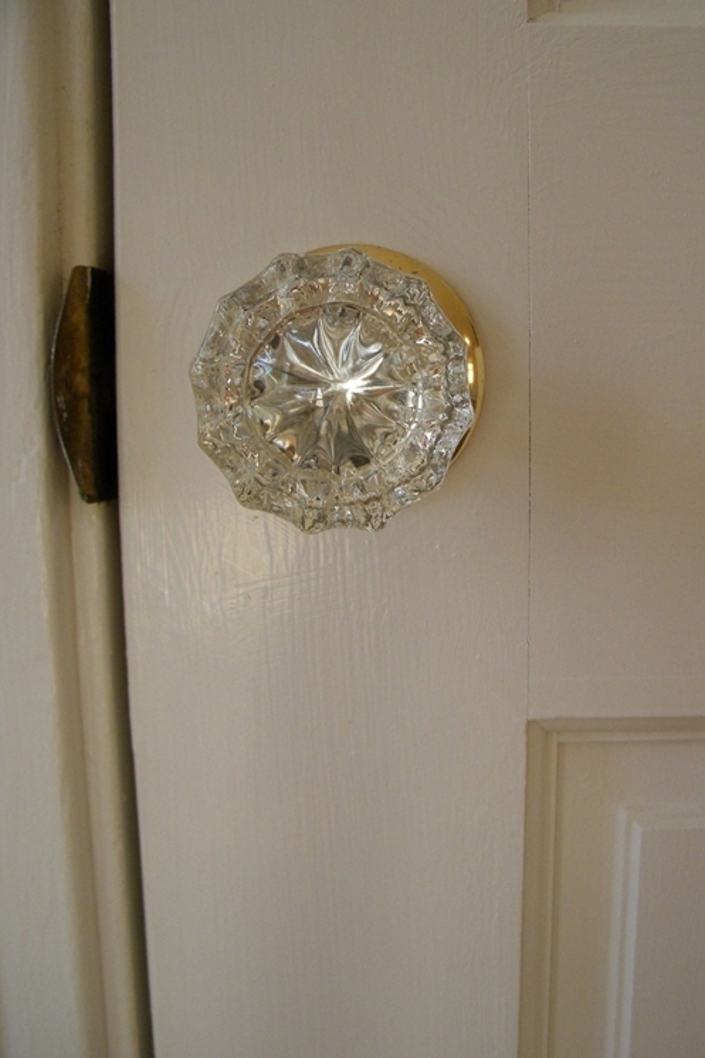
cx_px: 377
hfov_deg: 43.6
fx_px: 882
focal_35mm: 30
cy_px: 529
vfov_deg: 61.9
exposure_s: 1/68
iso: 169
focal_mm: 5
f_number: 3.5
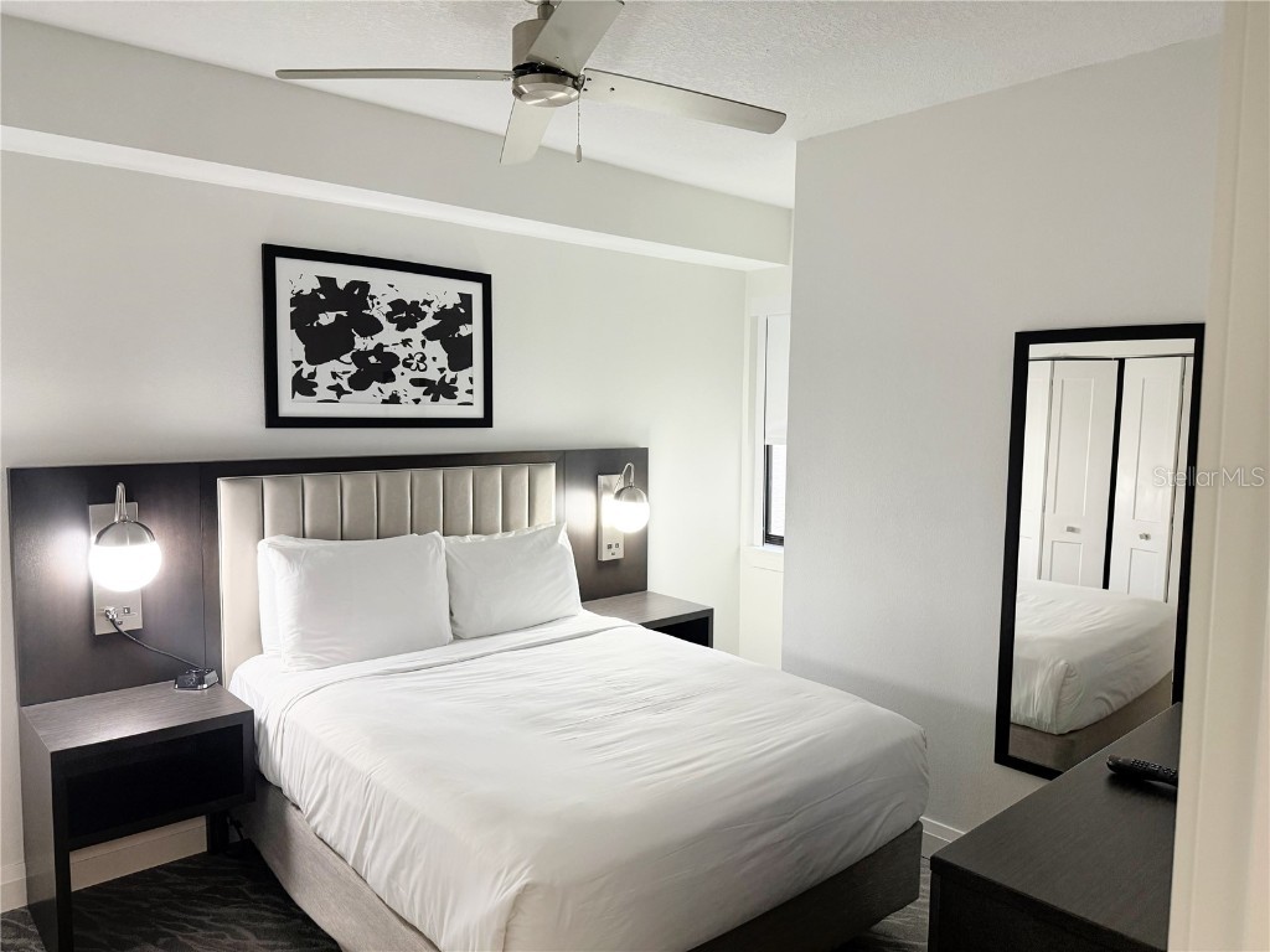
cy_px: 476
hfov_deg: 71.6
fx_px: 881
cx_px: 635
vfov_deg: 56.8
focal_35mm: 24
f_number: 1.78
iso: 250
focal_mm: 6.76
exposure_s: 1/60
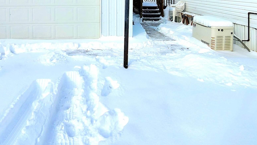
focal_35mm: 28
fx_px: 191
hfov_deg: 67.7
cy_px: -5
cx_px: 114
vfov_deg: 36.6
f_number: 2.2
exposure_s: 1/5000
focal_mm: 2.2
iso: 50
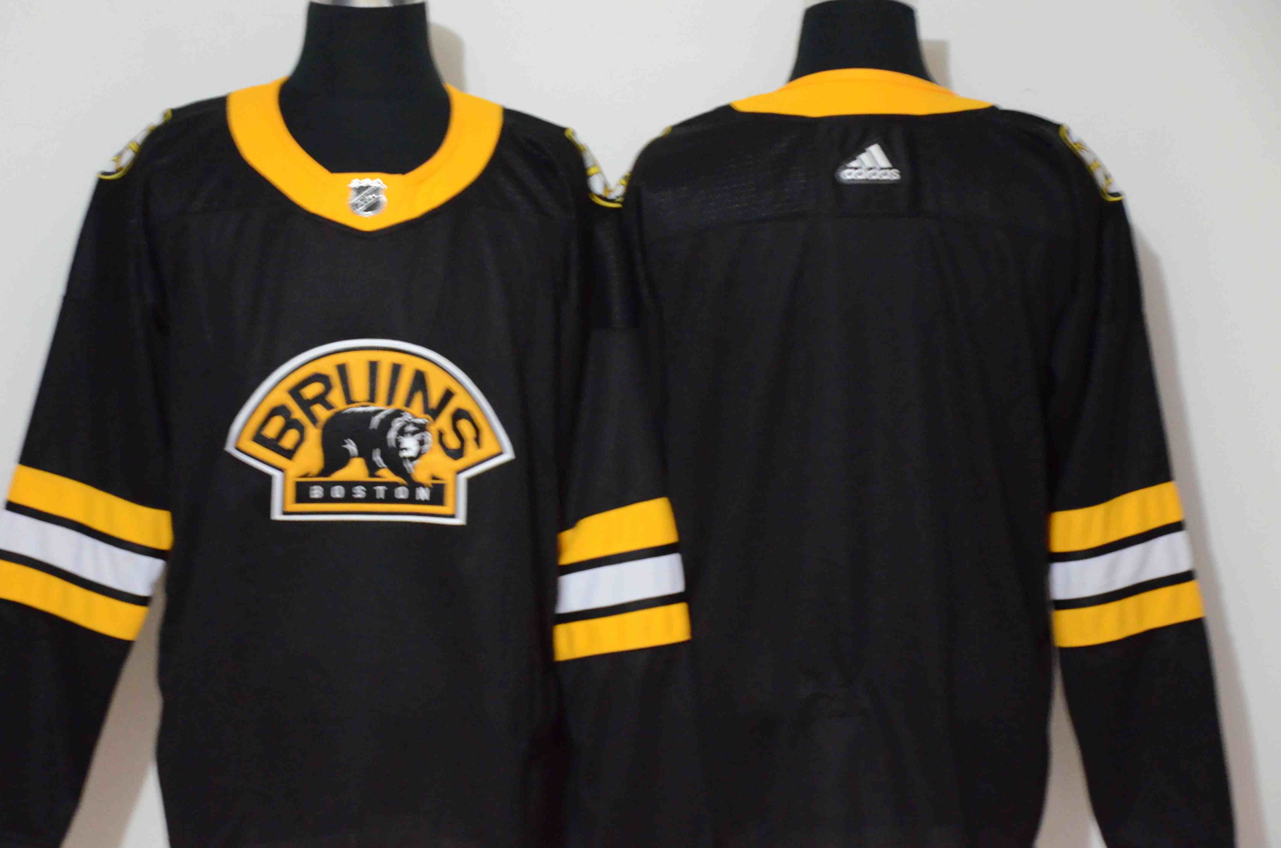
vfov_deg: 10.6
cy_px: 420
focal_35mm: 129
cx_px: 550
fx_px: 4566
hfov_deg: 16.0
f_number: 5
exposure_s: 1/10
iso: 4000
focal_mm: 75
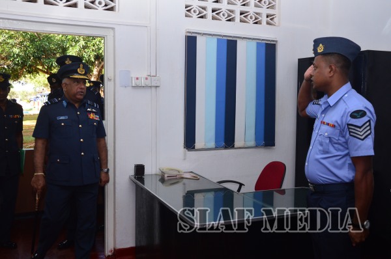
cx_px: 196
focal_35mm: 38
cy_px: 130
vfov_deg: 35.4
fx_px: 407
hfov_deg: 51.4
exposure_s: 1/125
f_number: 5.6
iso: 400
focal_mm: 25
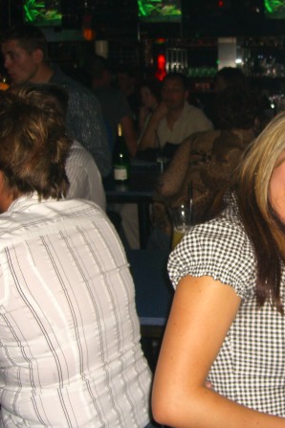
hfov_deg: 24.8
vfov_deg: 37.5
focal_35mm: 53
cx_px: 255
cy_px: 214
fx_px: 629
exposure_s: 1/60
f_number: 2.8
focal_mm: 7.9
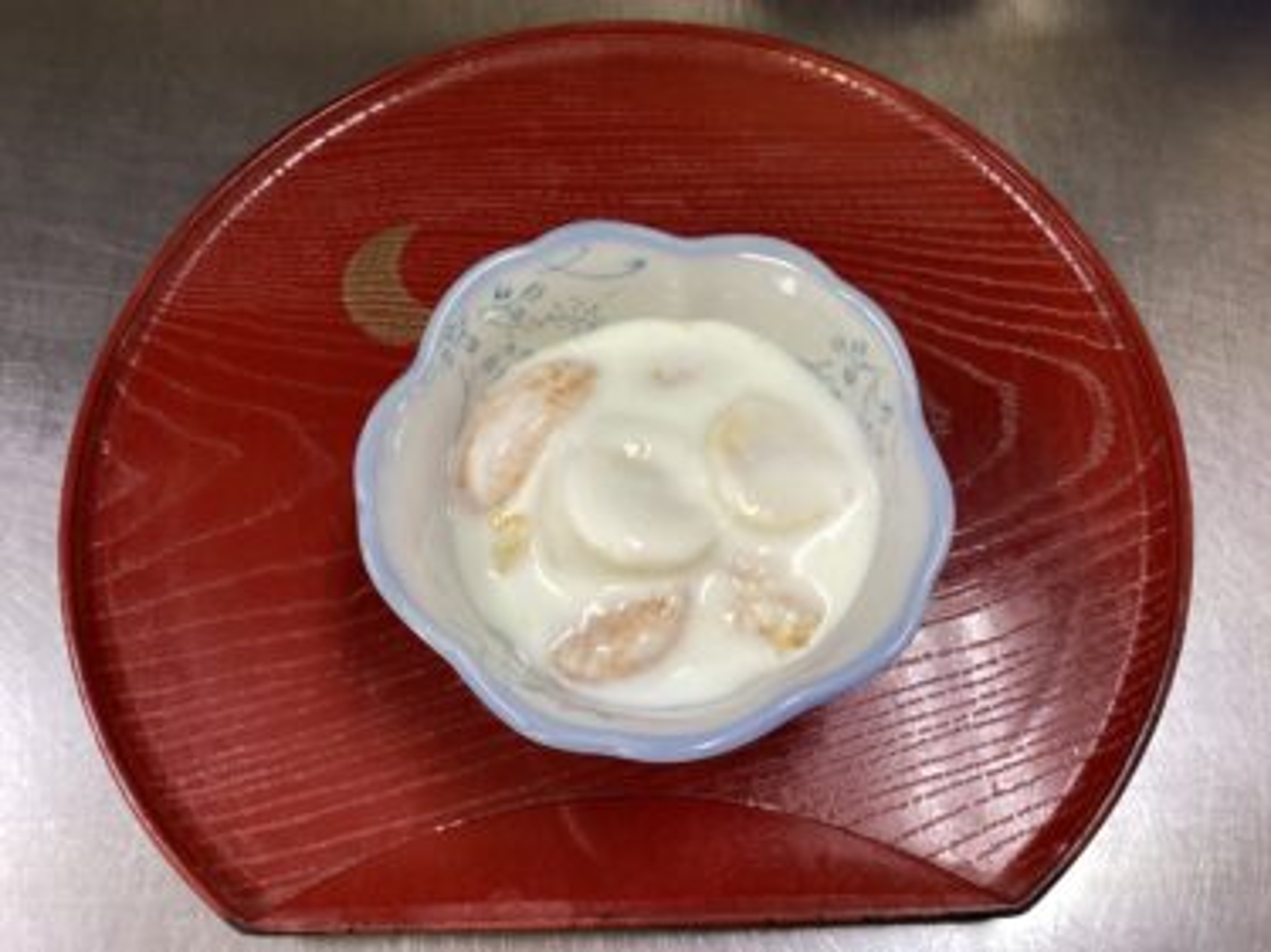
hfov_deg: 58.4
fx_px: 1138
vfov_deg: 45.4
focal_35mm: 31
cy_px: 476
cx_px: 636
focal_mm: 3.3
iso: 100
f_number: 2.4
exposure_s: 1/50
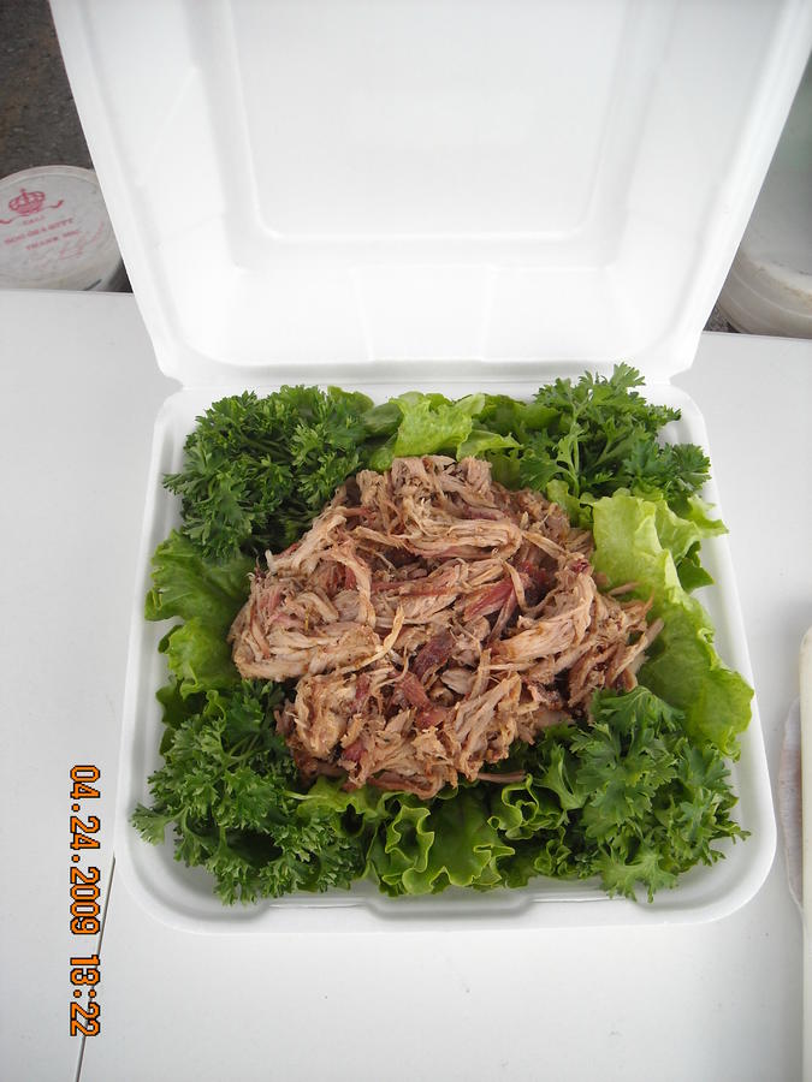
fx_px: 1095
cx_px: 406
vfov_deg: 52.6
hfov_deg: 40.7
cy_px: 541
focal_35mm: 35
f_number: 2.8
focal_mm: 5.7
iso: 104
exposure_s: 1/250
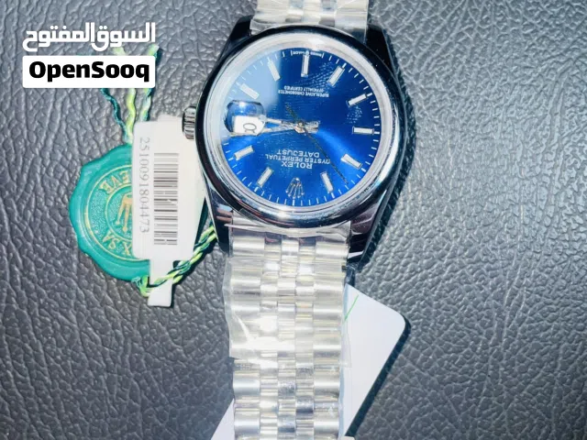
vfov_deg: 53.1
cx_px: 294
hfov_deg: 67.3
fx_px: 441
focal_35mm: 26
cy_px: 220
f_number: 1.6
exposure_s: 1/1006
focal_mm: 4.2
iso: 32
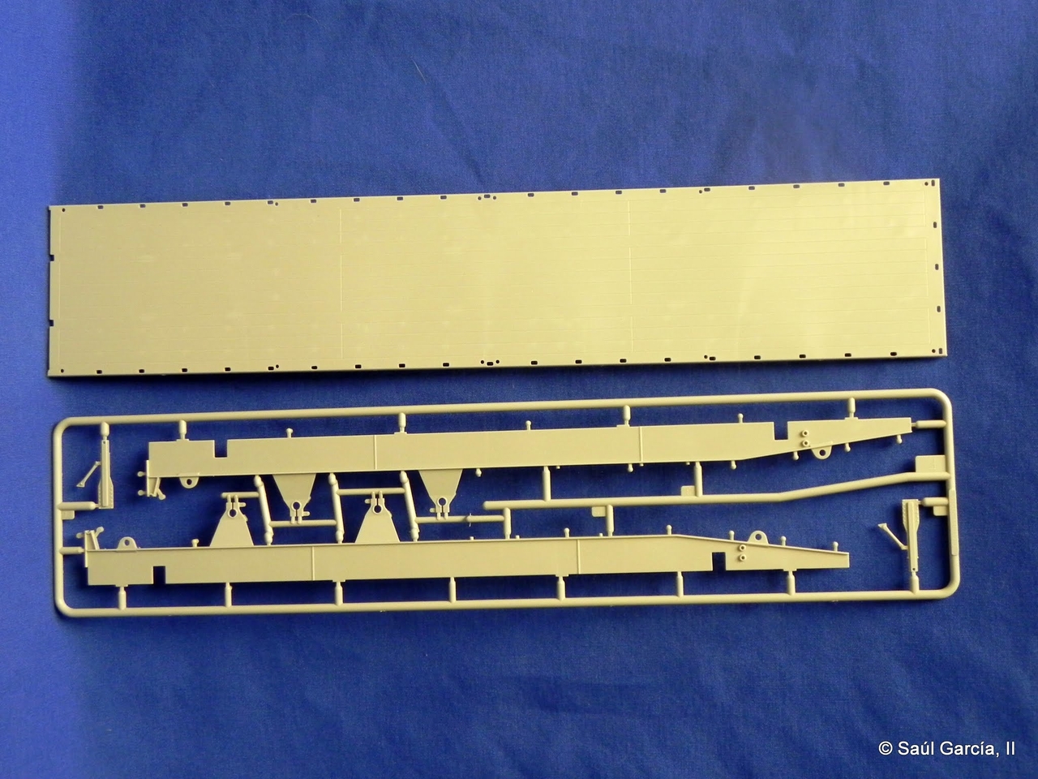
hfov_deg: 45.8
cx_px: 519
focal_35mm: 41
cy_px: 390
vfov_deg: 35.1
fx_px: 1229
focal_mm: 7.3
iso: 318
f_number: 3.2
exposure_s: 1/30
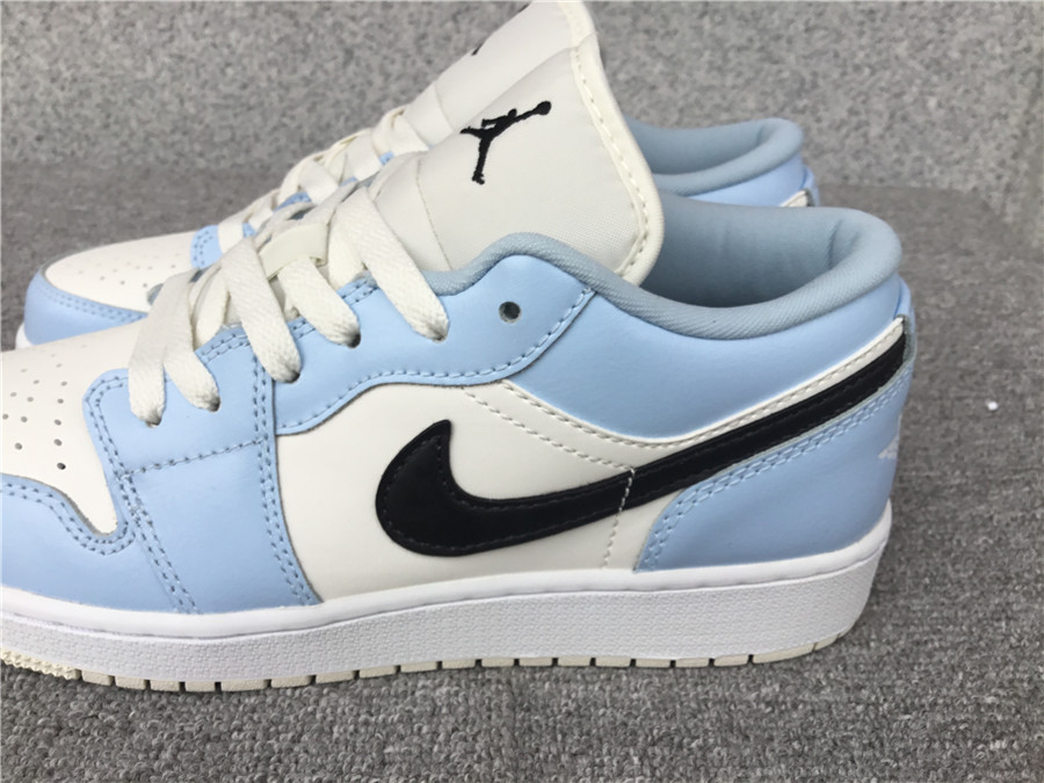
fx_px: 935
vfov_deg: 45.4
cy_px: 392
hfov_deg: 58.4
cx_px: 522
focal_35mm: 31
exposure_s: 1/174
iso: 25
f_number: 2.4
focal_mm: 3.3
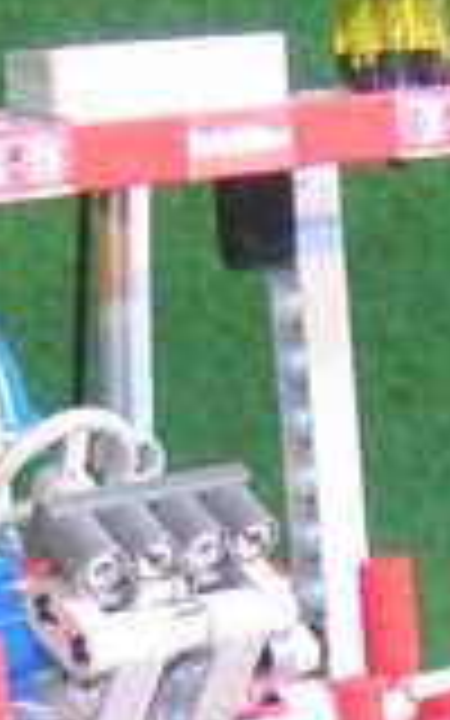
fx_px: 3159
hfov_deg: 8.1
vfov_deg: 12.5
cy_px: 990
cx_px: 243
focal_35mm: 161
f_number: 2.8
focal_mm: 5.8
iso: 200
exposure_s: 1/40
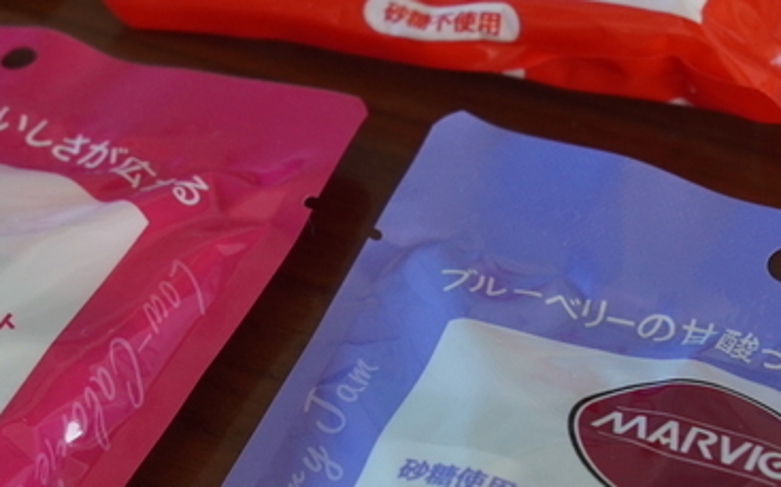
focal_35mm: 120
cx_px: 375
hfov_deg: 17.4
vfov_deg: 10.9
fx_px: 2553
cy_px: 225
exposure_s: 1/60
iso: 640
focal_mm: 24
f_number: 3.2
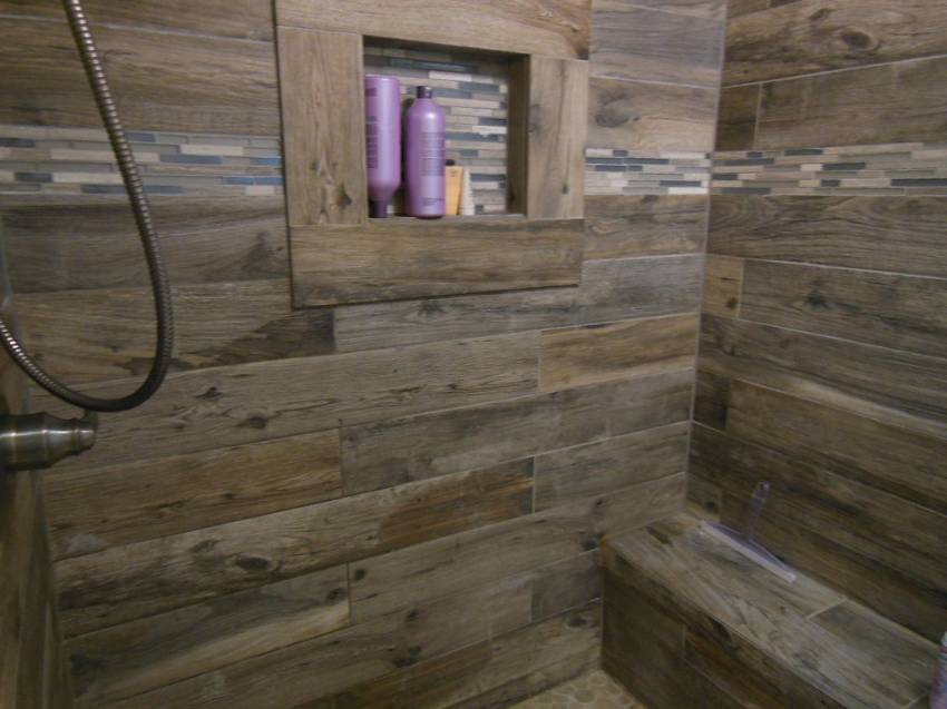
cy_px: 354
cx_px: 474
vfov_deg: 54.9
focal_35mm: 25
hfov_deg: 69.4
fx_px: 684
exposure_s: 1/13
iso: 400
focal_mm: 4.5
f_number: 3.5
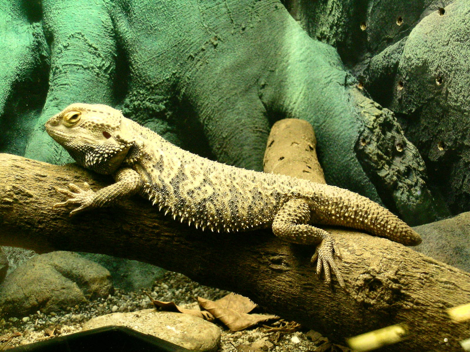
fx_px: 828
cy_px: 176
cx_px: 235
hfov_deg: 31.7
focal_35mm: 61
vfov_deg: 24.0
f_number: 3.7
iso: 400
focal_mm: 12.6
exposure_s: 1/18.8
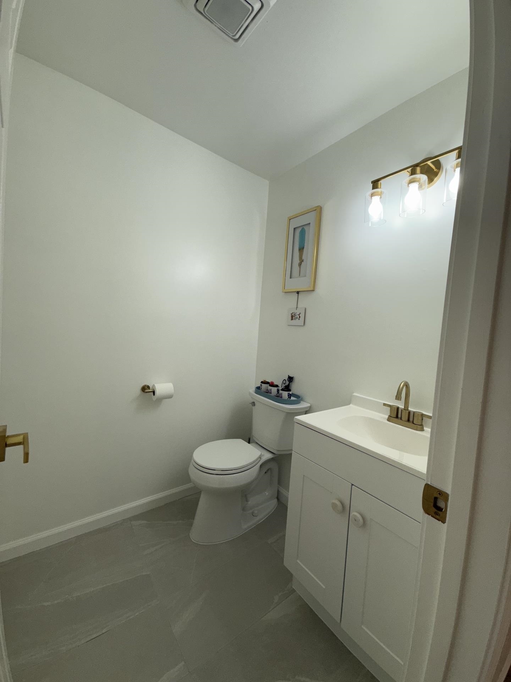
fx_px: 276
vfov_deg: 102.1
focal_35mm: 14
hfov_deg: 85.7
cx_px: 256
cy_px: 341
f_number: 2.2
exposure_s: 1/170
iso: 50
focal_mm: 2.22
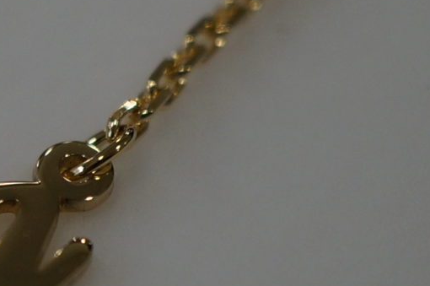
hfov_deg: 8.8
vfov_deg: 6.0
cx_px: -294
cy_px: -11
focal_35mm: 226
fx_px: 2697
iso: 320
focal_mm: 30
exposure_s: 1/160
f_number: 4
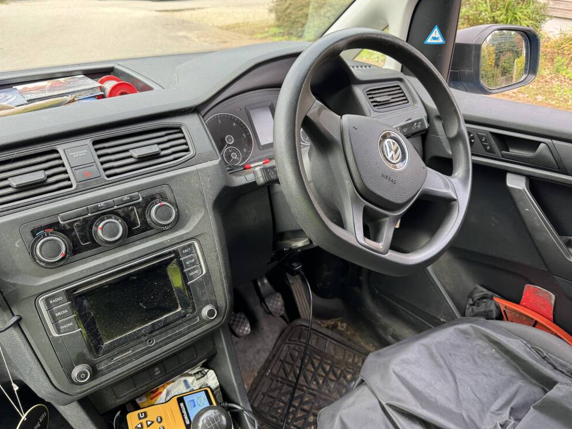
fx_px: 413
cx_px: 295
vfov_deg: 54.9
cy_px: 213
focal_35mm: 25
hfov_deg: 69.4
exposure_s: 1/121
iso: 100
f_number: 1.78
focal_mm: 6.76
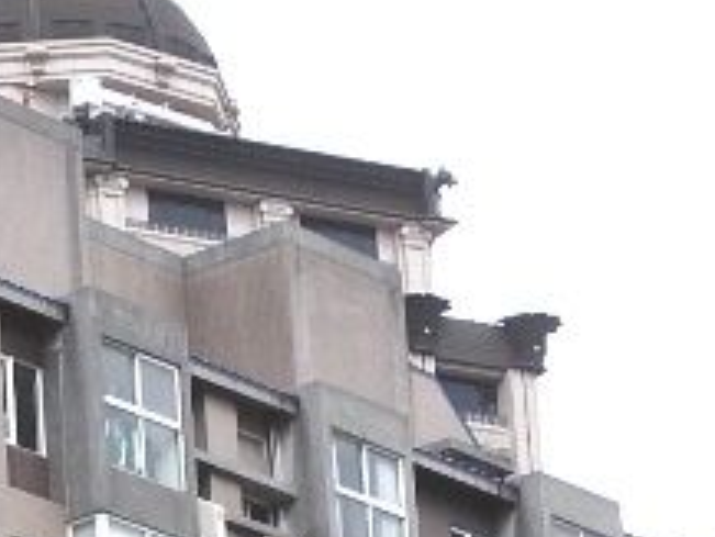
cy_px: 870
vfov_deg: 5.1
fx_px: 5952
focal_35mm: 288
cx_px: -79
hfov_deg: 6.8
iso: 100
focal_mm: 11.6
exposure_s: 1/500
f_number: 4.2
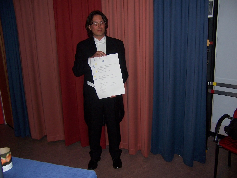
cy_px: 89
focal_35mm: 33
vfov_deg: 42.9
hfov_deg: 55.4
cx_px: 118
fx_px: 226
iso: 140
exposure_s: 1/60
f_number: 2.8
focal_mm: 5.5
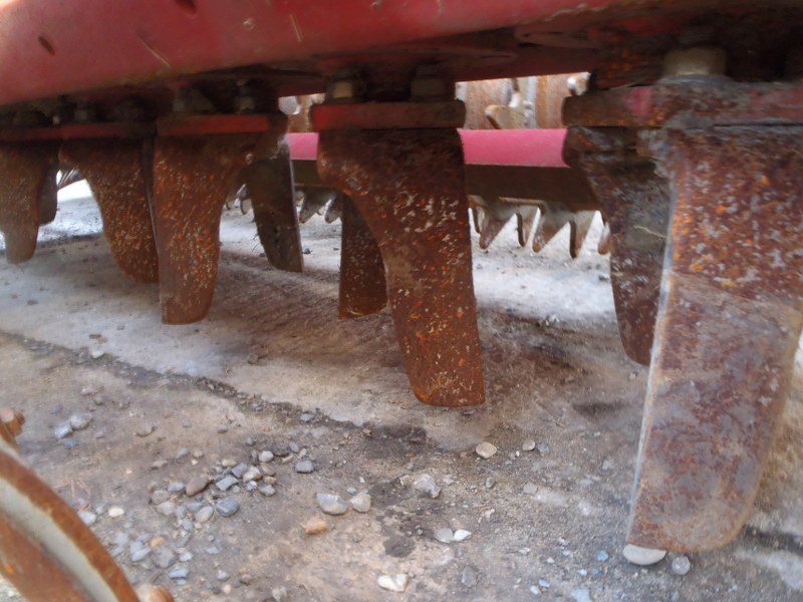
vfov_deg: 49.7
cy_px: 301
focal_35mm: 28
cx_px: 402
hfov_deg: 63.4
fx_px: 650
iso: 200
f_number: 3.5
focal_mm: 5
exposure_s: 1/8
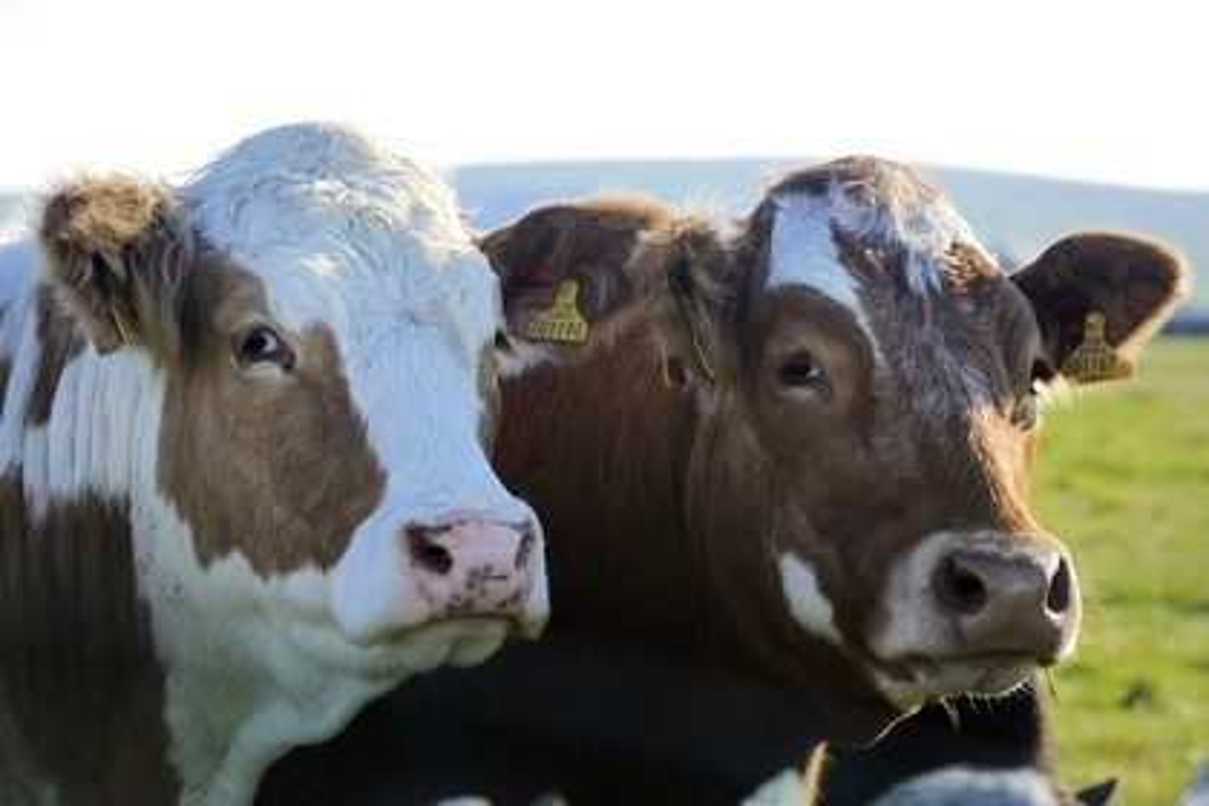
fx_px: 5373
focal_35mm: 160
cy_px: 403
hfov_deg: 12.8
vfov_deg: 8.6
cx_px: 604
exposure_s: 1/320
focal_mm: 160
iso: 400
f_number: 7.1
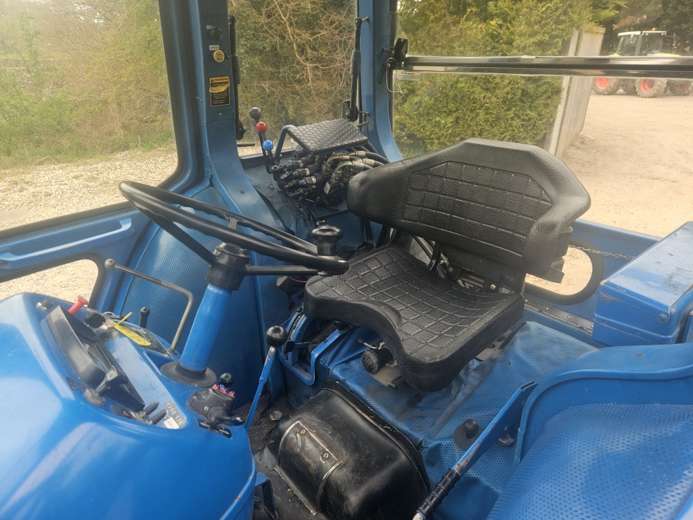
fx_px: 460
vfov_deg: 58.9
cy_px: 260
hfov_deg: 73.9
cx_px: 346
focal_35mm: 23
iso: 40
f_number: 1.8
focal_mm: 5.4
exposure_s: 1/180
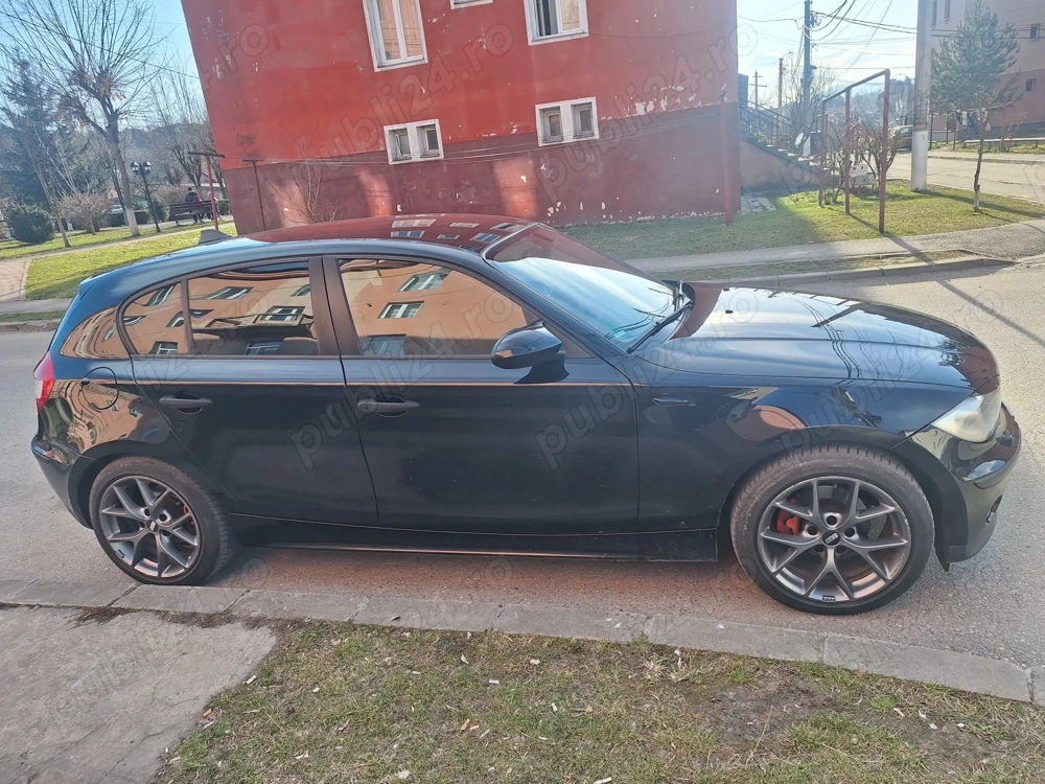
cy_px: 392
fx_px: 694
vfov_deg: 58.9
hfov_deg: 73.9
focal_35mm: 23
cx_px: 522
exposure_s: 1/570
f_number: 1.8
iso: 40
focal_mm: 5.54
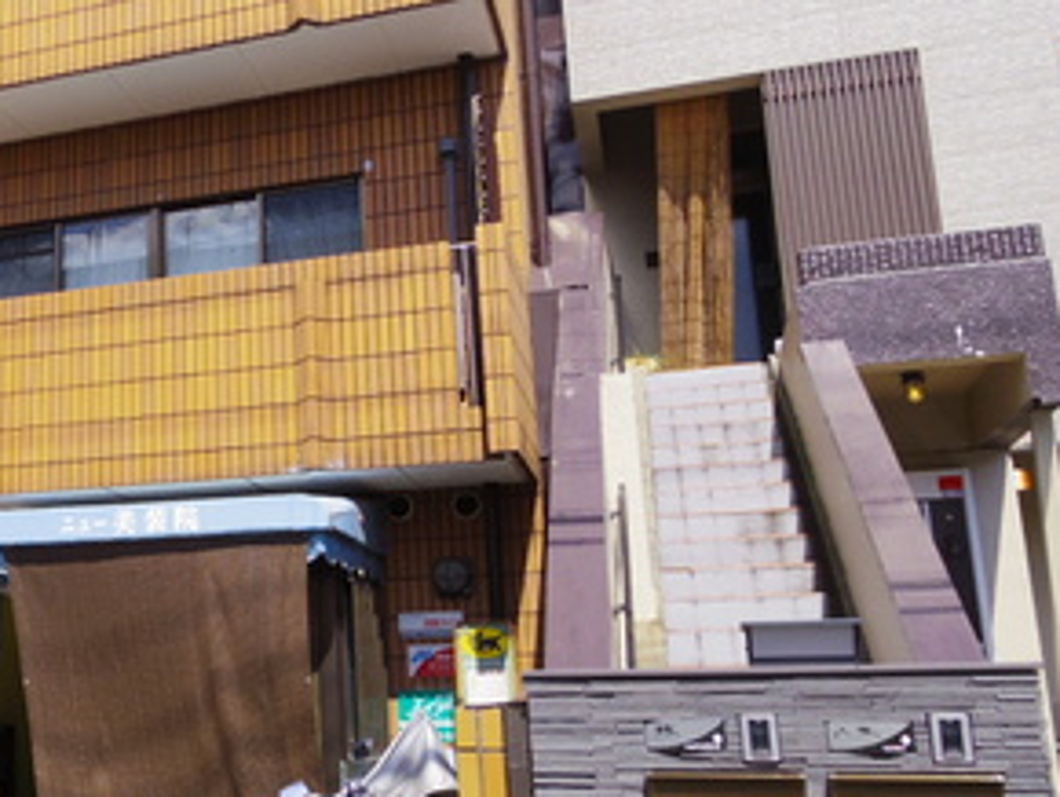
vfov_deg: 35.2
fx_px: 1257
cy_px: 375
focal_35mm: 41
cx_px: 106
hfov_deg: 42.0
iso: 200
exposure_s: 1/800
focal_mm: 3.8
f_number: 4.5
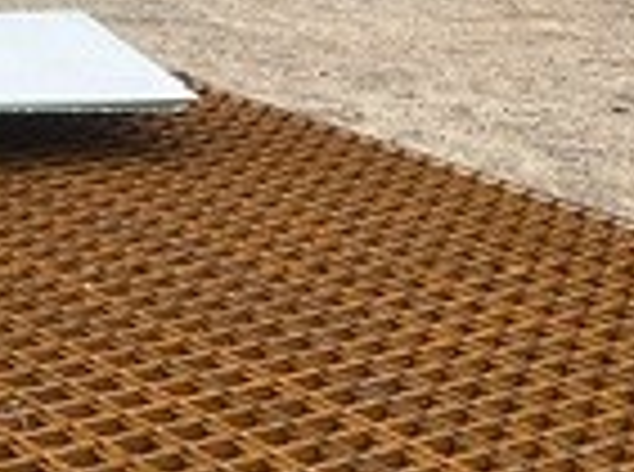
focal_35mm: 132
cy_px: 634
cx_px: 616
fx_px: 2411
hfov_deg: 14.8
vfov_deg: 10.9
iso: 16
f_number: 1.8
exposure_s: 1/264
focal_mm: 3
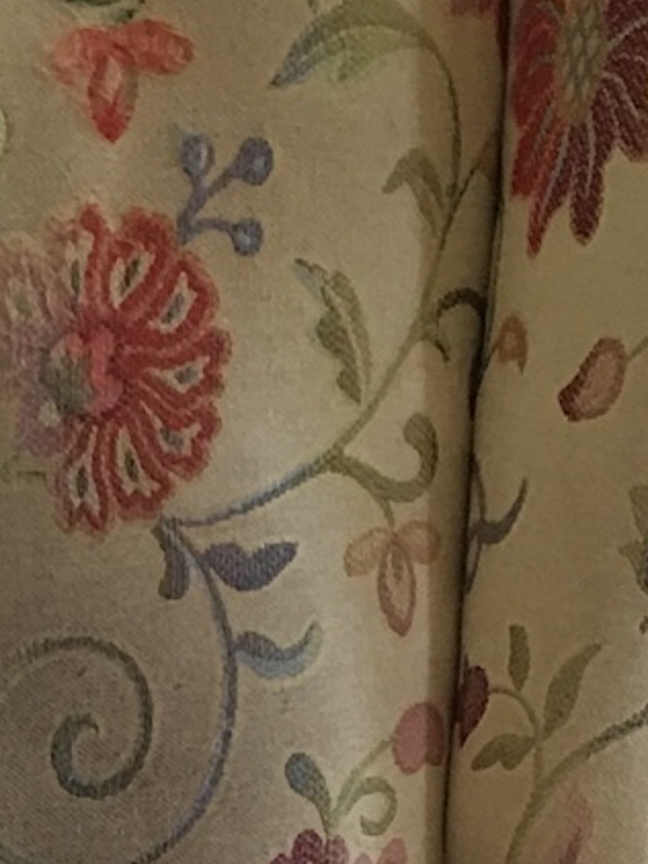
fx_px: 3518
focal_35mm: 141
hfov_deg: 10.3
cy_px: 1224
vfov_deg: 13.3
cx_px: -143
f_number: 2.2
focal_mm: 4.15
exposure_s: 1/15
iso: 50
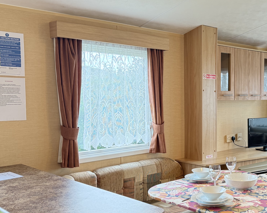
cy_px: 120
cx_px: 202
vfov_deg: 33.4
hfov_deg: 39.9
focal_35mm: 45
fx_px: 356
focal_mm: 6.76
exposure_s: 1/50
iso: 320
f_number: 1.78
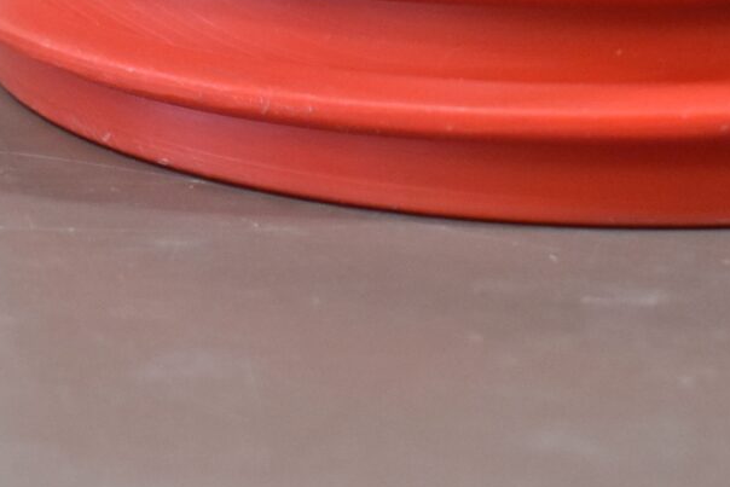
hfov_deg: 7.2
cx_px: 638
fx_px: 5803
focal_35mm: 286
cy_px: -42
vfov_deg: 4.8
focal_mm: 45
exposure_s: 1/125
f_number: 5
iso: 1250
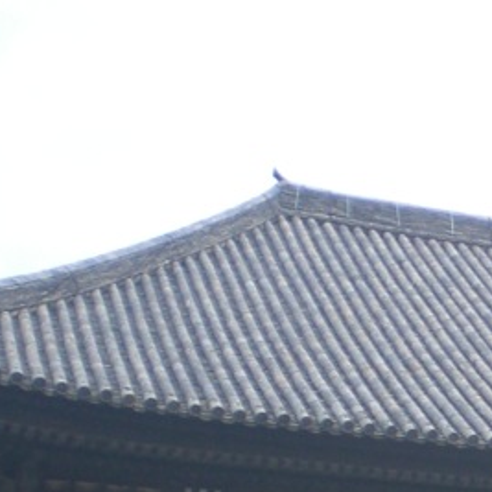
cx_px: 669
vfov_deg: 13.4
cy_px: 628
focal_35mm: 126
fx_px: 2026
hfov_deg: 13.3
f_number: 3.1
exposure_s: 1/60
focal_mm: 6.3
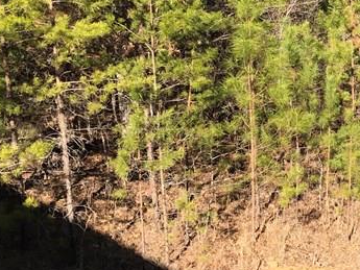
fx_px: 895
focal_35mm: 86
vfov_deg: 17.0
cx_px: 485
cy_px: 50
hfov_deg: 20.5
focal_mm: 4.15
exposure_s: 1/938
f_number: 2.2
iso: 25
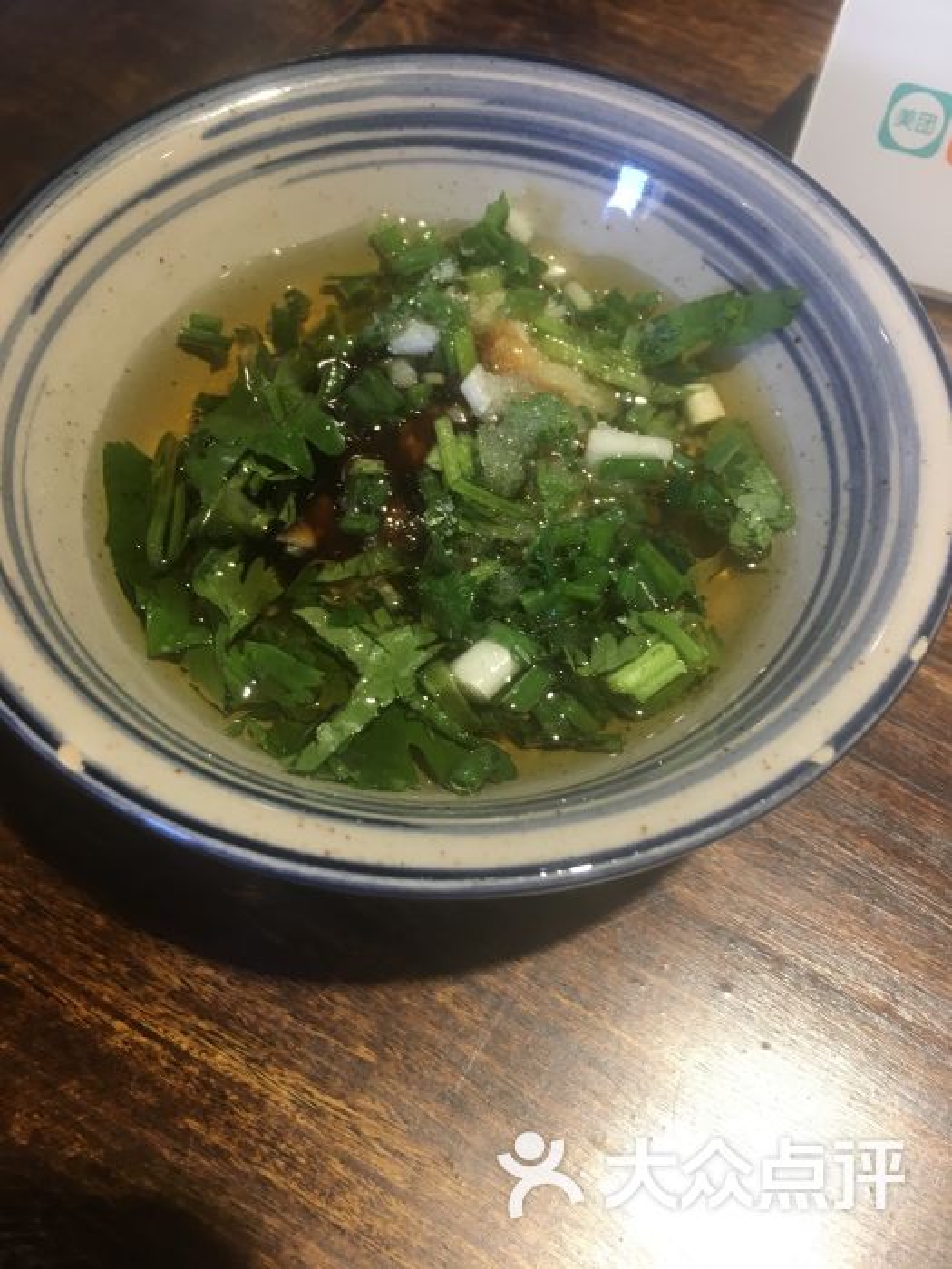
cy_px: 634
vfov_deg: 61.7
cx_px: 476
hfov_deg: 48.2
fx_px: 1063
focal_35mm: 29
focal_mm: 4.15
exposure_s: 1/33
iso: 50
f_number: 2.2
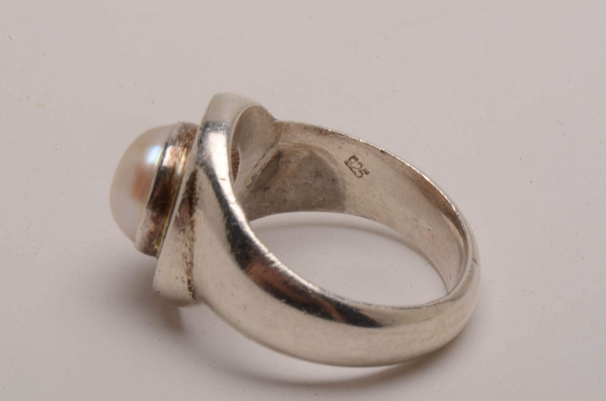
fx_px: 2142
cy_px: 200
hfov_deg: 16.1
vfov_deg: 10.7
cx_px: 303
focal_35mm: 128
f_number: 36
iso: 100
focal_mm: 85
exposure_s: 1/125
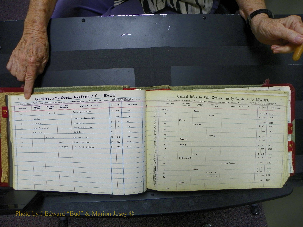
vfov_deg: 53.1
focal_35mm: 26
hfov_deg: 67.3
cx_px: 152
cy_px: 114
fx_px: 228
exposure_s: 1/30
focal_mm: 4.6
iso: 100
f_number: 2.8
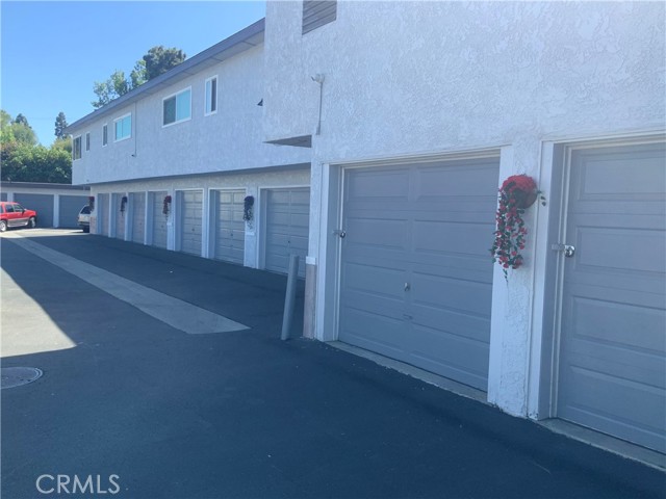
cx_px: 333
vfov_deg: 48.2
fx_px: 558
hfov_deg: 61.7
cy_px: 250
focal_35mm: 29
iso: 16
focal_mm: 3
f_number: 1.8
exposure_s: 1/599
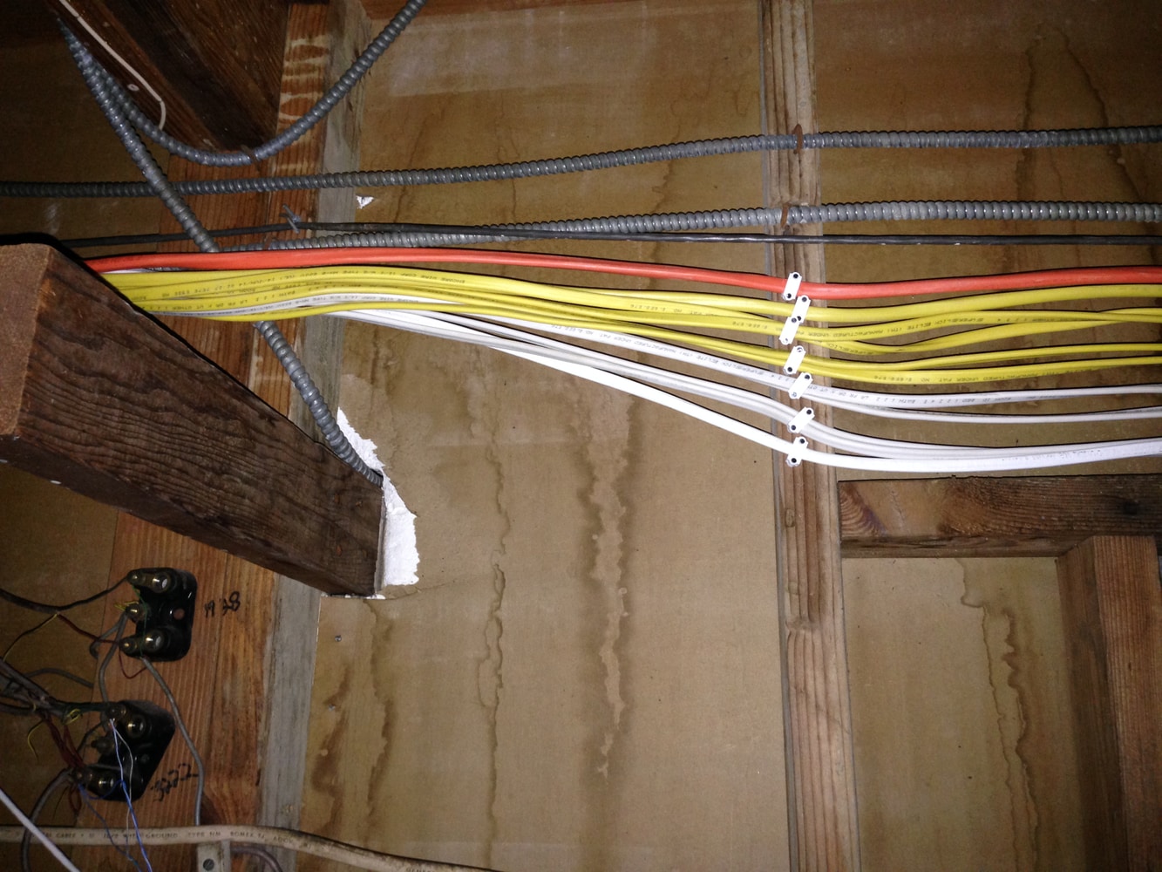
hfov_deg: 55.3
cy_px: 436
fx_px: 1108
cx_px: 581
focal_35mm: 33
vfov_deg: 43.0
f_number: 2.4
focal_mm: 4.12
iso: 160
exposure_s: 1/16
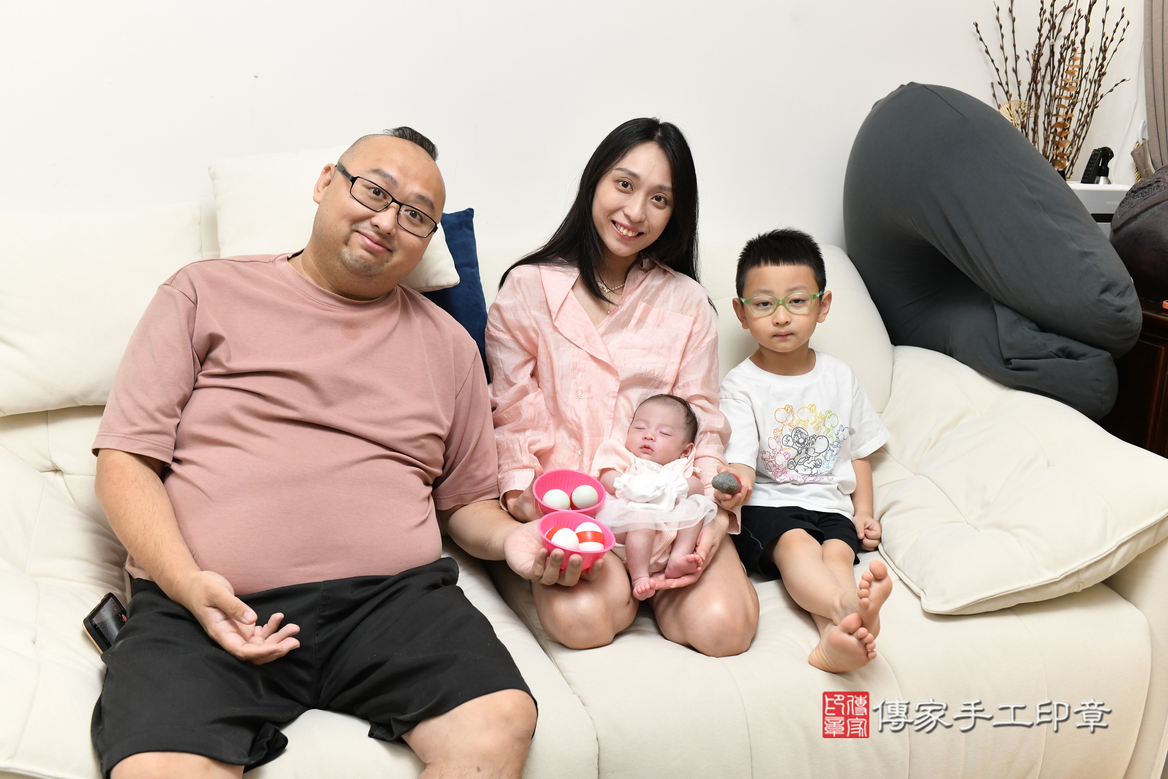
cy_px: 390
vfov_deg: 37.9
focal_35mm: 35
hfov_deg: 54.4
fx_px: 1135
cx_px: 584
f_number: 4.5
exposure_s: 1/200
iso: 2000
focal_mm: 35
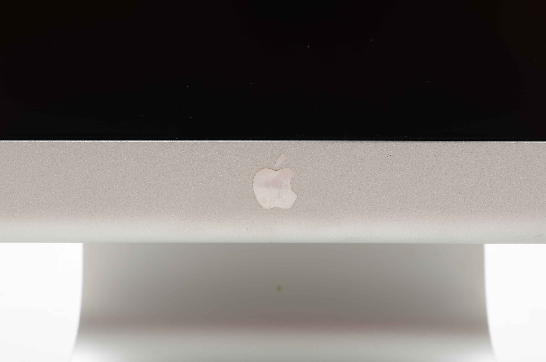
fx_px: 1249
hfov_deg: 24.7
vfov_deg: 16.5
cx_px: 273
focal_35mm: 82
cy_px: 181
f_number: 20
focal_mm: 55
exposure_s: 1/160
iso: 100
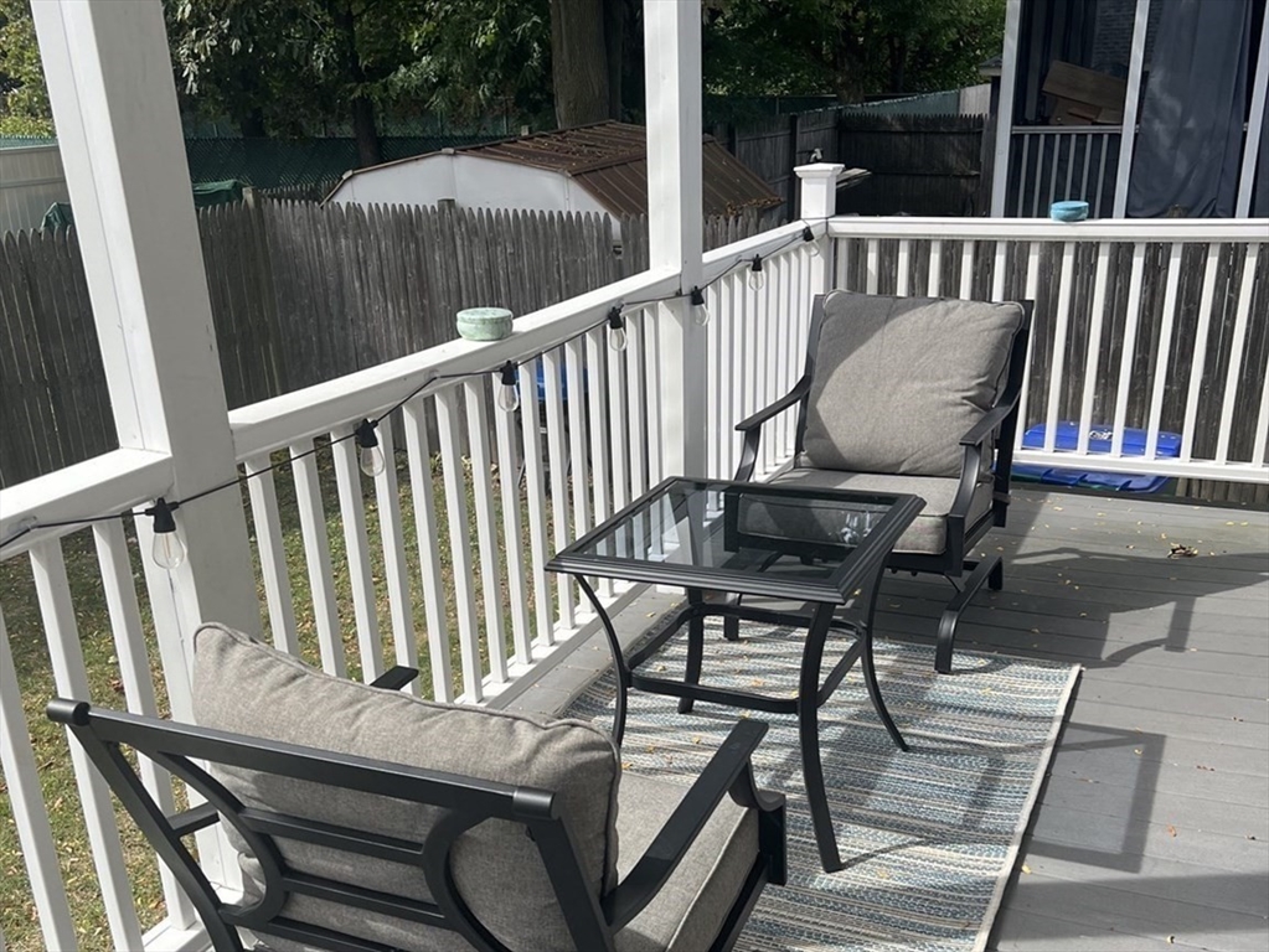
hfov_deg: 67.3
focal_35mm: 26
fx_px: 953
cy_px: 476
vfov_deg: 53.1
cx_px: 634
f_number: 1.5
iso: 50
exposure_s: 1/1901
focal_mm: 5.7
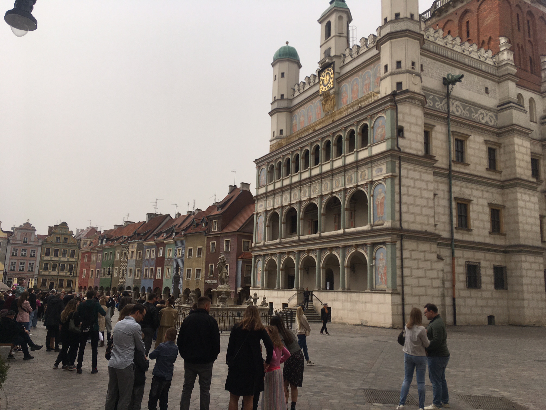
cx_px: 273
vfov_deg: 48.2
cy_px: 205
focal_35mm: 29
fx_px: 457
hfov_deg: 61.7
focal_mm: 4.15
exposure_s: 1/2079
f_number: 2.2
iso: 25
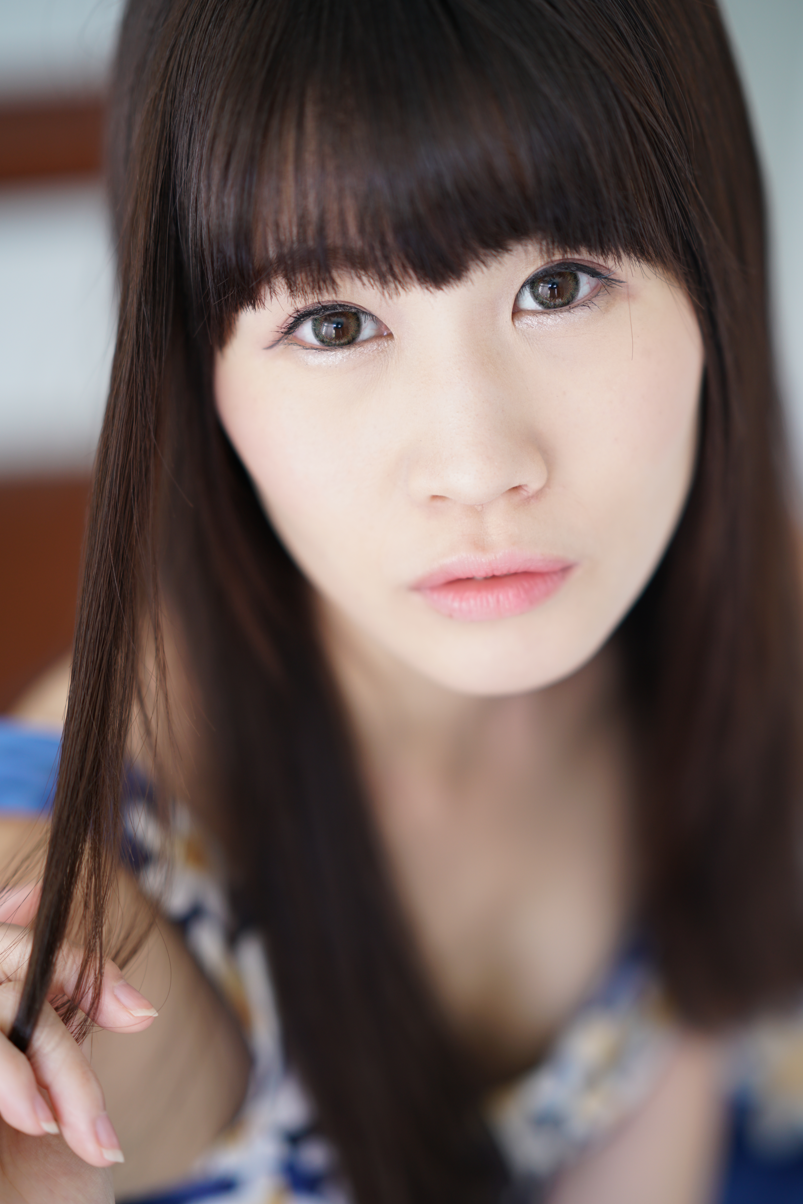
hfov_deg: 16.1
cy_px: 602
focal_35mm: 85
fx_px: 2843
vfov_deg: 23.9
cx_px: 402
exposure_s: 1/100
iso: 200
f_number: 1.4
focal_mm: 85
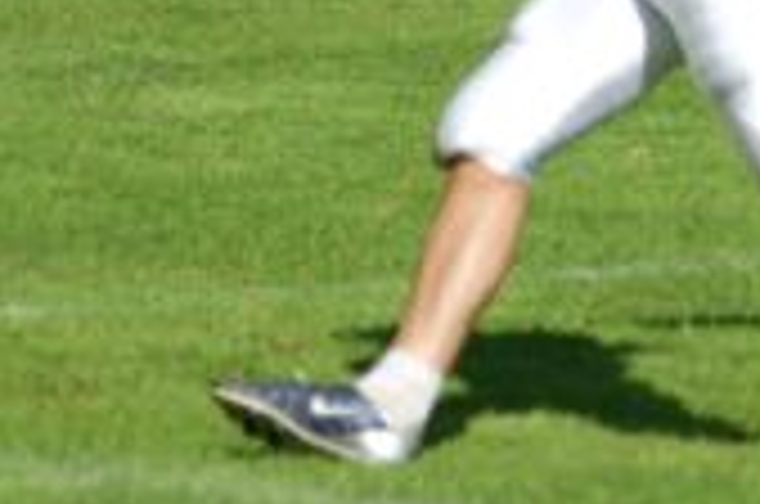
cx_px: 758
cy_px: -140
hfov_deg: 4.7
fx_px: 9313
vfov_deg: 3.1
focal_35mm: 442
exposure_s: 1/1250
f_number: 5.6
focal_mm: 110
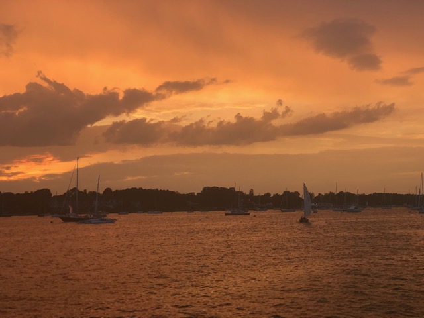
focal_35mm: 57
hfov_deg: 33.8
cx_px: 212
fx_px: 698
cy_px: 159
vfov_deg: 25.7
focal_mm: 6.6
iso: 64
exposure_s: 1/120
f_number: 2.8
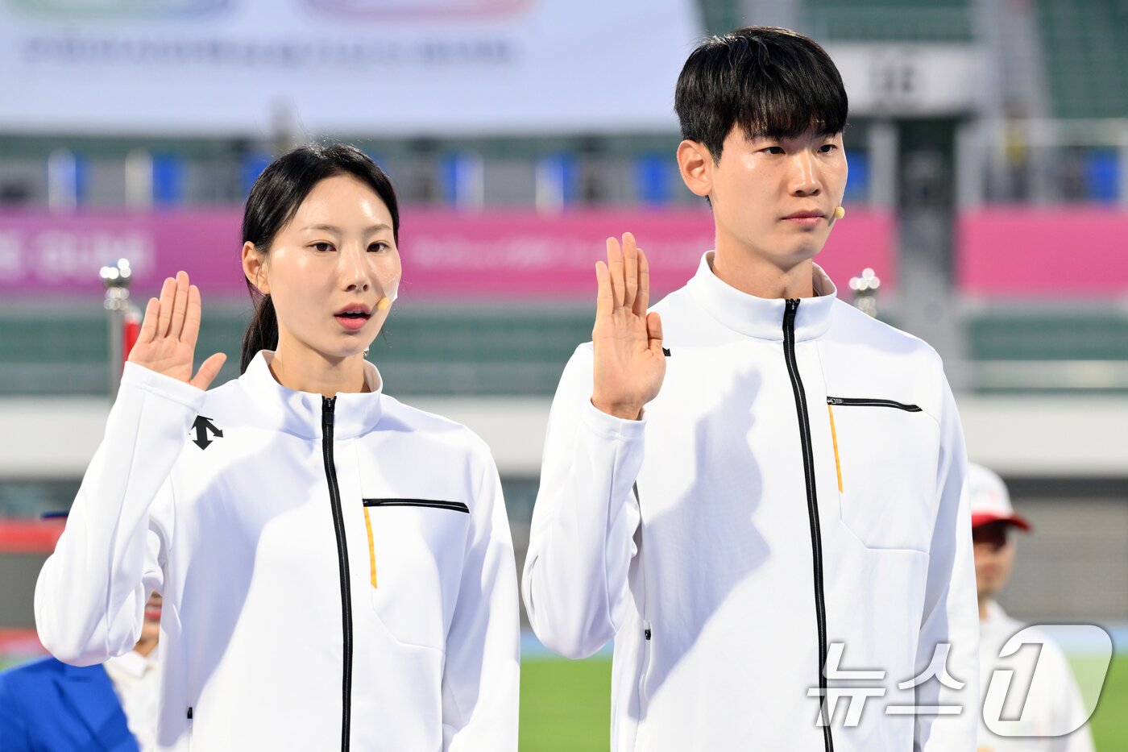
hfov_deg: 10.5
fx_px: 6109
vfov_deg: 7.0
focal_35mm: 195
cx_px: 564
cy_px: 376
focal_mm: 195
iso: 800
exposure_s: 1/200
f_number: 5.6
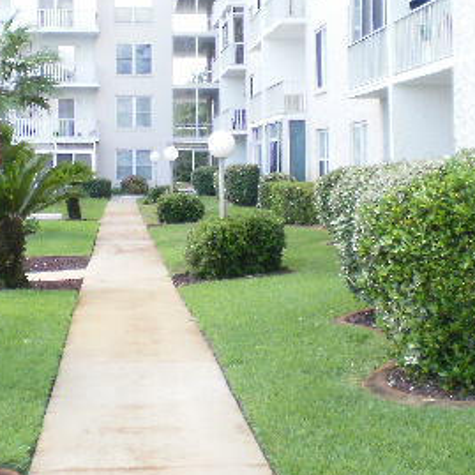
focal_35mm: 80
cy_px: 90
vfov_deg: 21.4
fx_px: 1242
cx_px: 157
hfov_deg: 21.6
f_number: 3.1
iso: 100
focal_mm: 6.3
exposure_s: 1/160
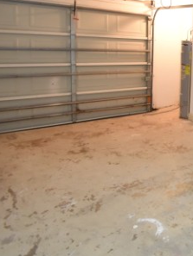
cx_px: 280
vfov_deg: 50.6
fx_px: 260
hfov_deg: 28.7
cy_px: 66
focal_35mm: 35
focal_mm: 10
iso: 1250
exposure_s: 1/60
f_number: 3.5
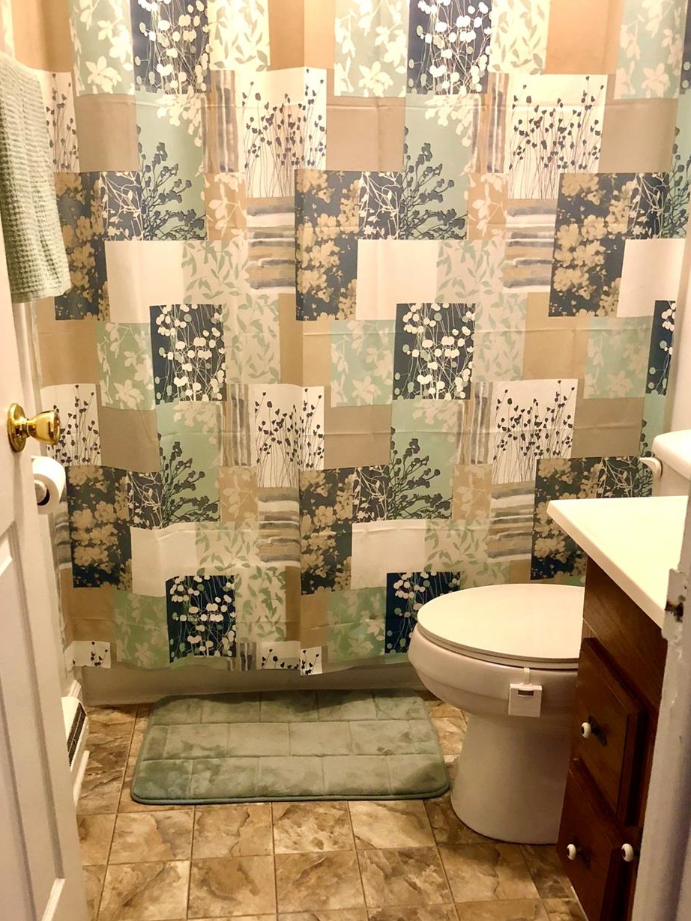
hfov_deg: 40.7
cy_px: 568
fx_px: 931
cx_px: 316
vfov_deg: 52.1
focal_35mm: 35
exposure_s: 1/12
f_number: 1.8
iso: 100
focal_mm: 3.99
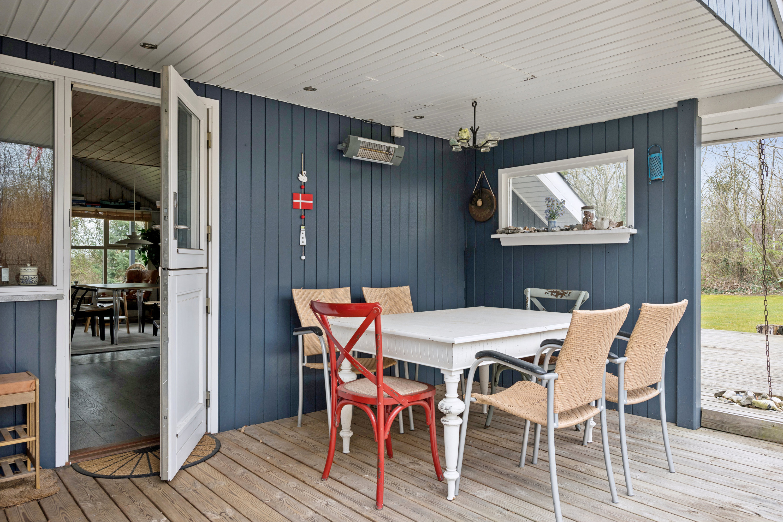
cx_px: 392
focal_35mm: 24
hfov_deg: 74.9
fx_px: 511
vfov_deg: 54.1
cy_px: 261
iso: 200
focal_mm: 23.5
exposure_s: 1/60
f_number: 7.1
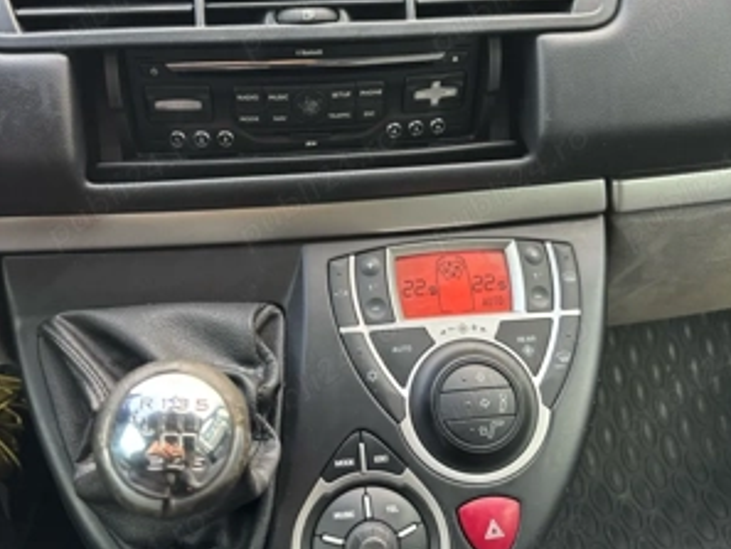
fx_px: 739
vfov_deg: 40.5
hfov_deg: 52.6
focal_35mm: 35
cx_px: 367
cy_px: 217
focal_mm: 5.96
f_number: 1.6
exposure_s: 1/60
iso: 160
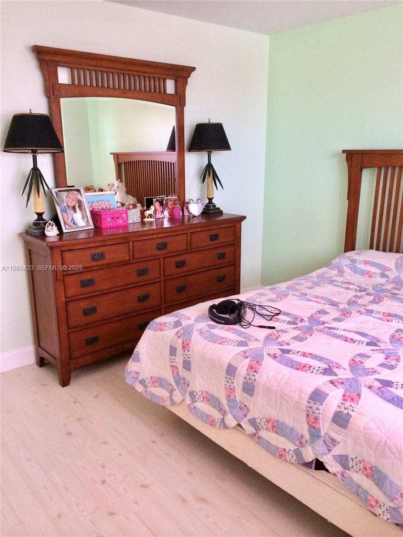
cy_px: 268
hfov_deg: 46.8
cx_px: 202
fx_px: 466
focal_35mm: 30
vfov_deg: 60.0
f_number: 2.2
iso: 320
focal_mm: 4.12
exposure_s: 1/30
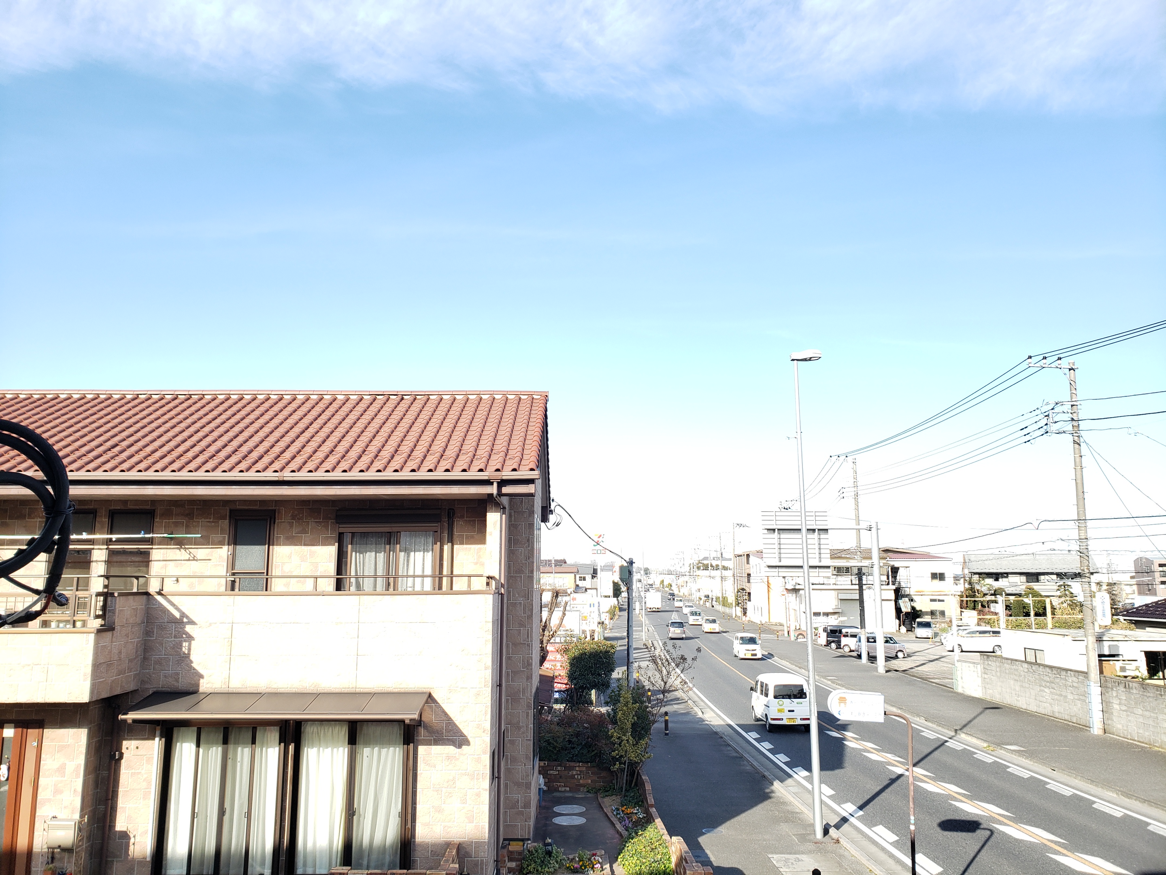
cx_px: 583
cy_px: 438
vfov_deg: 53.1
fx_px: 876
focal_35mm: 26
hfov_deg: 67.3
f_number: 2.4
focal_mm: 4.3
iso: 50
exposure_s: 1/441
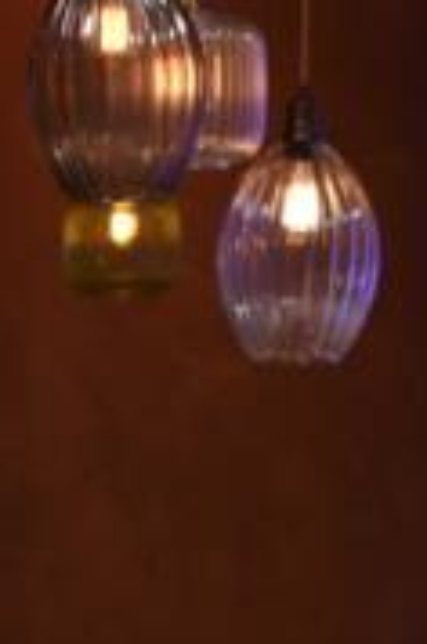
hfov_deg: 3.5
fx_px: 6965
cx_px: -575
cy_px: 1013
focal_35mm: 390
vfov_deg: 5.2
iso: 1600
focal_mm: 70
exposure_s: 1/125
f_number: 4
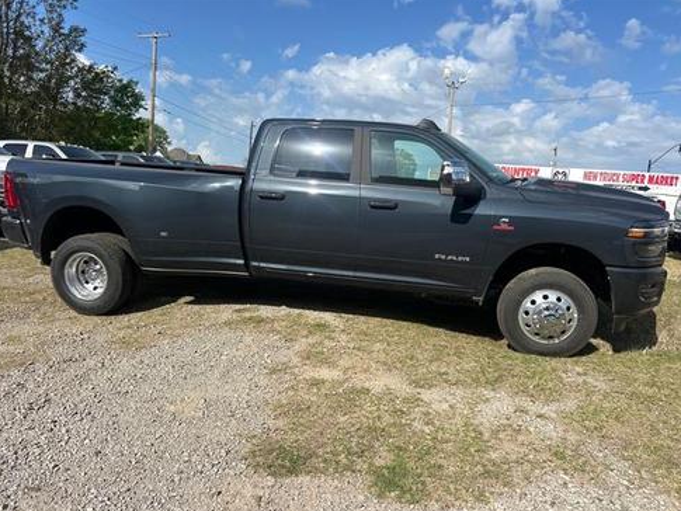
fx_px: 531
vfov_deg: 51.4
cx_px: 340
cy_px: 257
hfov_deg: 65.3
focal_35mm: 27
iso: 50
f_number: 1.5
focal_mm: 5.7
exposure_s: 1/4630
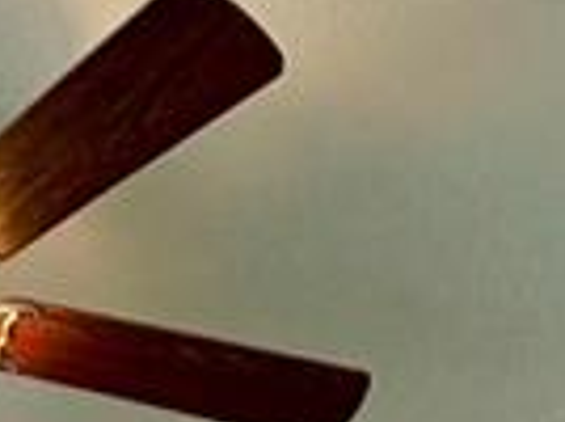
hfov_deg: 18.0
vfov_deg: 10.2
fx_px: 1743
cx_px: 0
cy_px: 1251
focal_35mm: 107
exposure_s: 1/60
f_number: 2.2
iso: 320
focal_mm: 2.22
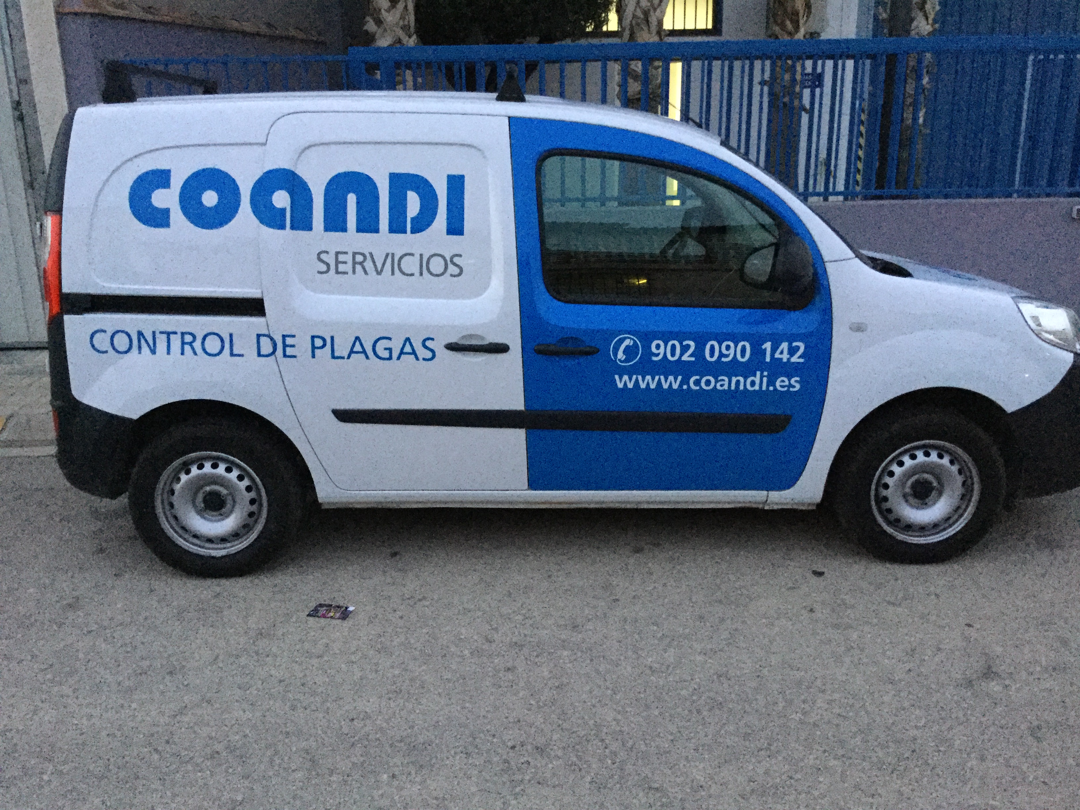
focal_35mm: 31
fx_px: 967
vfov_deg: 45.4
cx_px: 540
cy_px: 405
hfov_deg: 58.4
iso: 320
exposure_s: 1/17
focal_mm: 3.3
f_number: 2.4
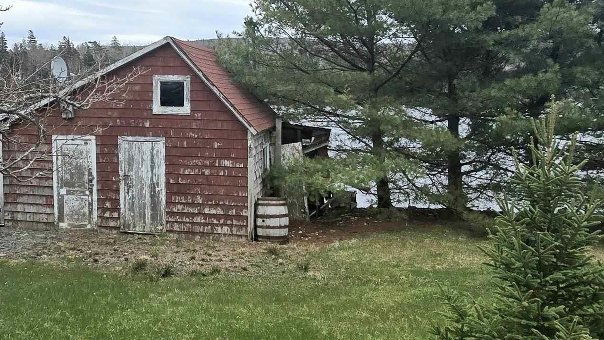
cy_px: 146
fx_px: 545
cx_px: 213
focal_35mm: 34
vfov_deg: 34.6
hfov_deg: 57.0
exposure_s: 1/2000
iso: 50
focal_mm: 2.2
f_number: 2.2
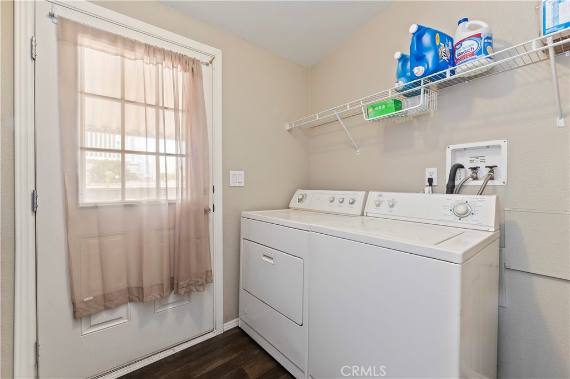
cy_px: 190
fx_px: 221
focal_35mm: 14
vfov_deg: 81.1
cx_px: 285
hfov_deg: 104.3
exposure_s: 1/1.67
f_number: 10
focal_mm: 14
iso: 500
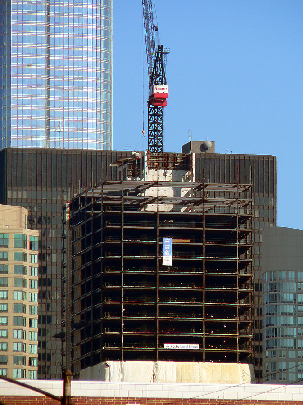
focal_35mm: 432
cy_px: 202
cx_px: 152
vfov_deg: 4.6
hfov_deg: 3.4
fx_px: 5051
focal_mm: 72
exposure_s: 1/800
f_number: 4
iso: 80
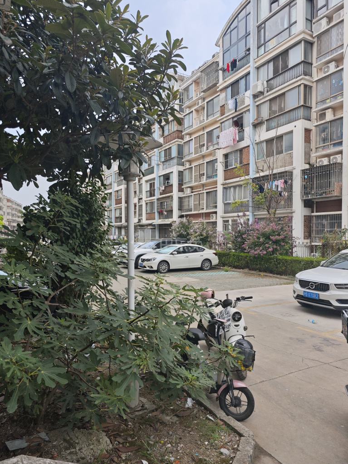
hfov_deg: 56.8
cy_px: 240
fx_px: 322
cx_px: 167
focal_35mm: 24
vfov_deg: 71.6
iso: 50
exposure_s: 1/1244
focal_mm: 8.72
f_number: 2
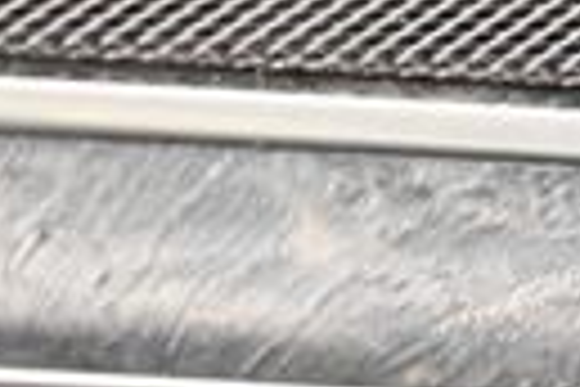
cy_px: -536
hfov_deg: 3.4
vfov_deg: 2.3
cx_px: 1048
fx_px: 9618
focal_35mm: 597
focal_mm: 120
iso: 18000
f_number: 7.1
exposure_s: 1/60
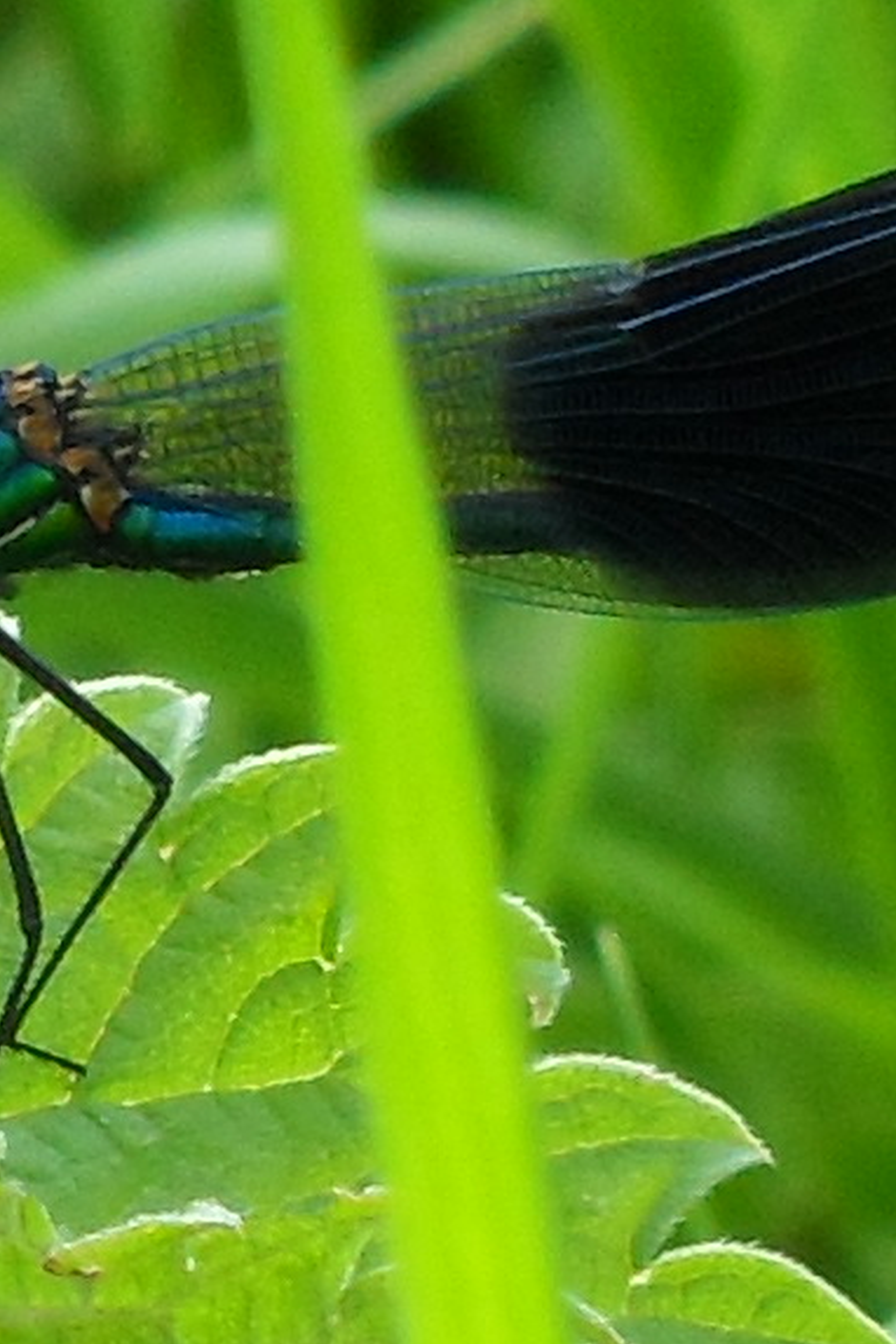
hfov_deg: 5.6
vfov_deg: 8.4
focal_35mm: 244
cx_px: -2
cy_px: 671
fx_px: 9109
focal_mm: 31.5
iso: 160
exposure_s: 1/90
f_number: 5.5
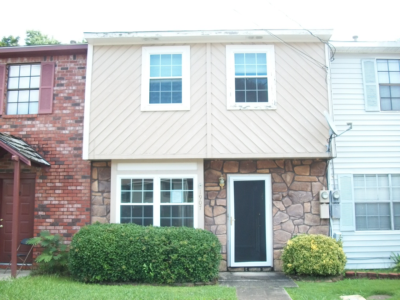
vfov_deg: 44.2
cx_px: 200
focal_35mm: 32
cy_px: 150
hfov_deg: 56.8
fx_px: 370
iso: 80
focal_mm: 5.7
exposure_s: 1/125
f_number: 2.9
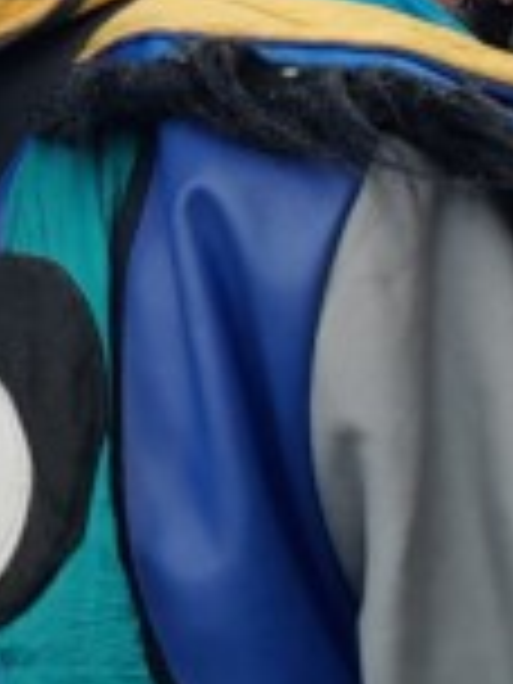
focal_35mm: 69
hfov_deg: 18.8
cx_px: -250
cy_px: -266
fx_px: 1363
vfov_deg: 23.8
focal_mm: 2.1
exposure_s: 1/453
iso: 50
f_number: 1.7
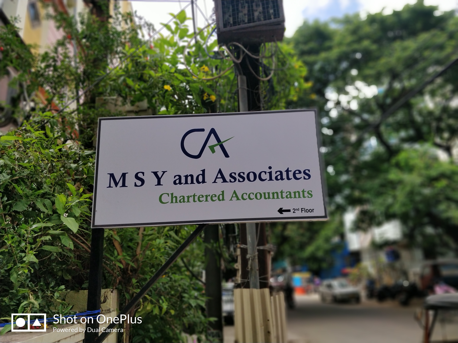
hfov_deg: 71.6
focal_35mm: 24
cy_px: 172
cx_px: 229
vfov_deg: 56.8
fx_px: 318
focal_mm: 4.1
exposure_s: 1/1285
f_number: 1.7
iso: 320
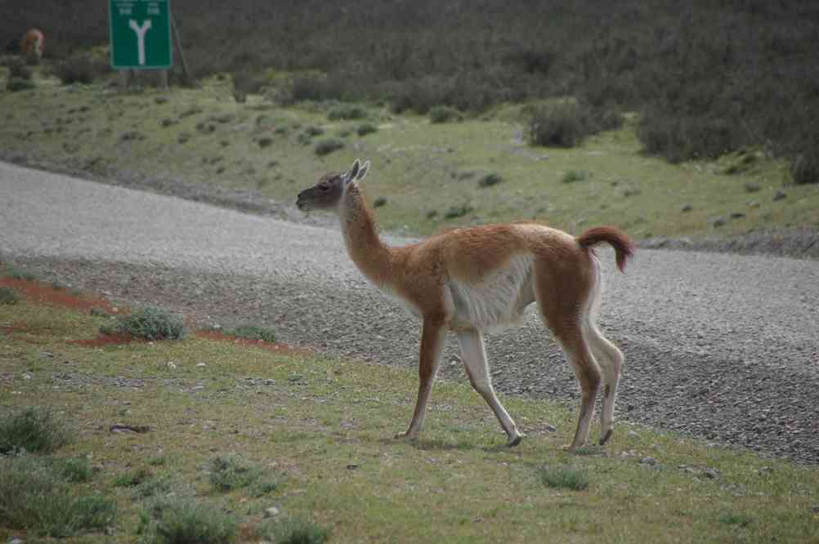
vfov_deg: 3.7
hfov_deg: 5.5
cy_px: 272
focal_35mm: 375
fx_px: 8523
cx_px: 410
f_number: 6.7
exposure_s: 1/350
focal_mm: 250
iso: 100
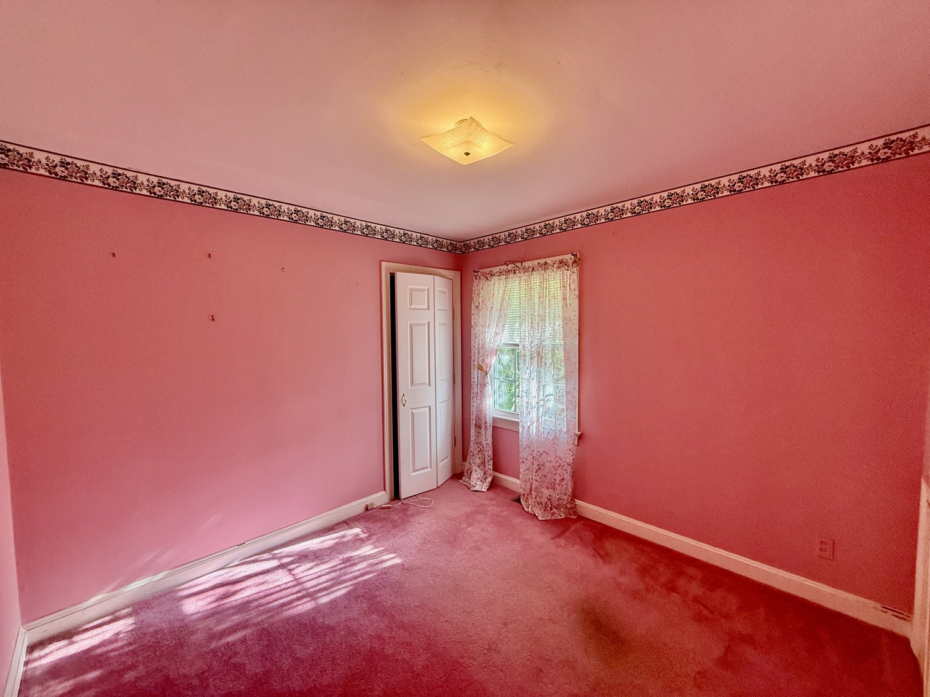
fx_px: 376
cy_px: 348
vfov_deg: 85.7
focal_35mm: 14
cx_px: 465
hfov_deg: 102.1
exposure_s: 1/120
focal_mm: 2.22
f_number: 2.2
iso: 250
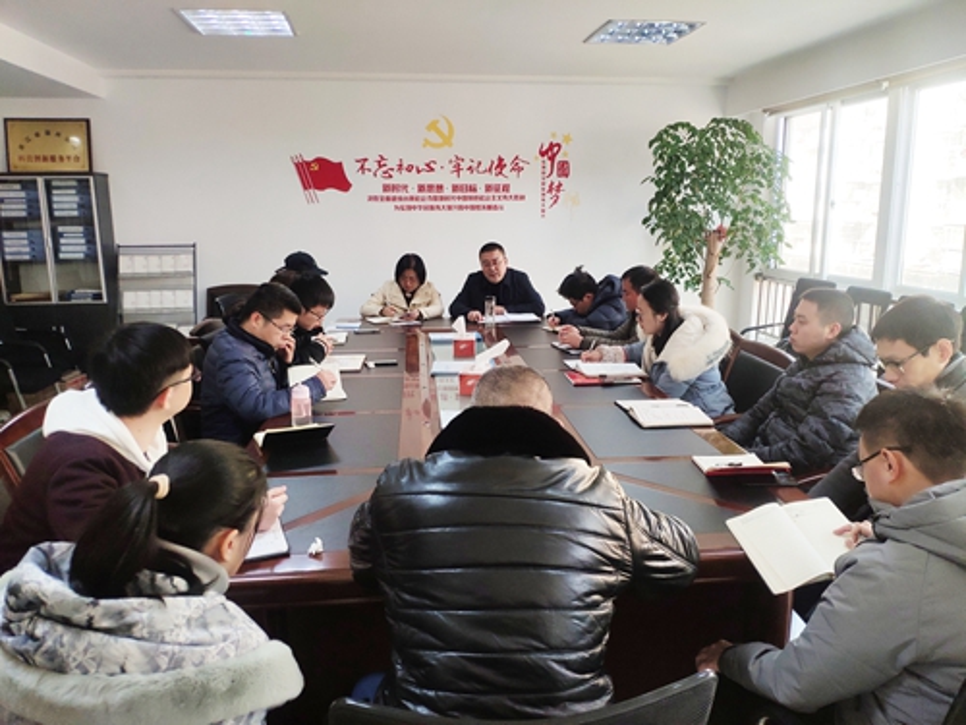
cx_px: 483
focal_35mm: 21
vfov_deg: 63.4
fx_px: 586
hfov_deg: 79.0
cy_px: 362
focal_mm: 4.22
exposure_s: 1/102
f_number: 1.8
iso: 100
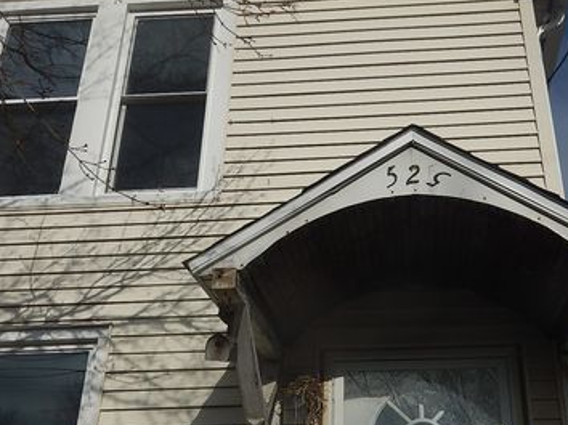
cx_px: 375
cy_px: 285
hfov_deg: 45.2
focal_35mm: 41
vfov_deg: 34.8
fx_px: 672
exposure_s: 1/800
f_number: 8.3
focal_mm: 5.1
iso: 125
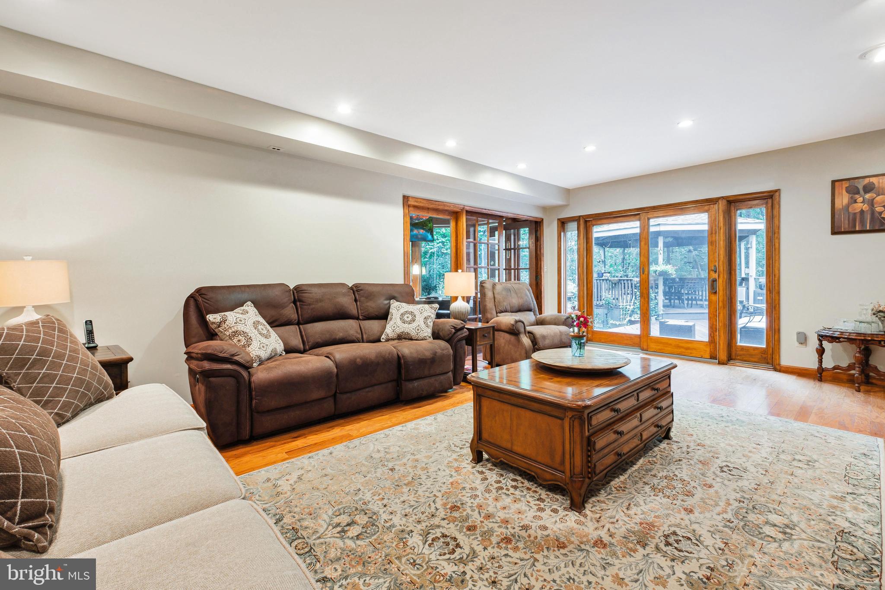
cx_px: 442
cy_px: 295
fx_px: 369
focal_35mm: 15
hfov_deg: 100.4
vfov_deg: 77.3
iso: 400
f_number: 9
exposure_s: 1/35
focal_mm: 10
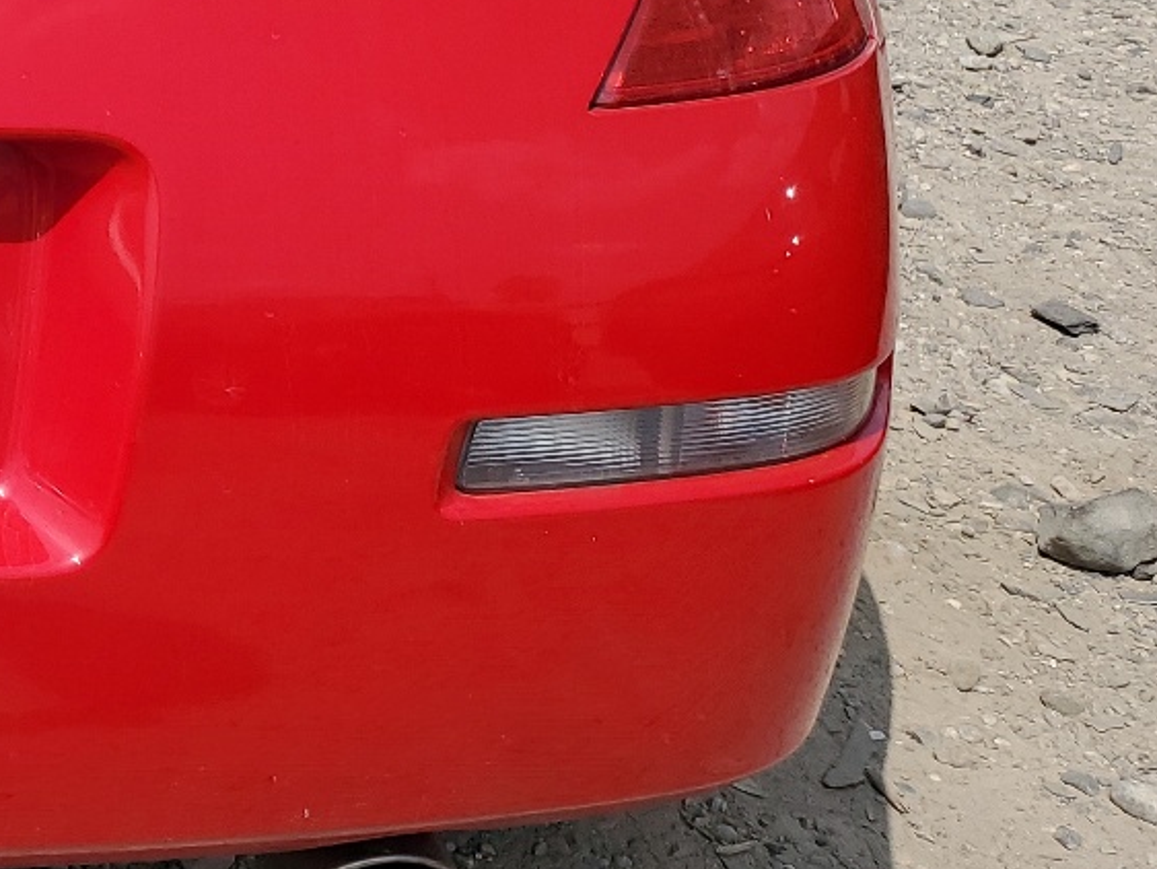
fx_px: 2474
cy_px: 19
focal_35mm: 74
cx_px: -424
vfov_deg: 19.4
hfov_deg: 22.9
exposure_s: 1/5000
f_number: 1.5
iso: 50
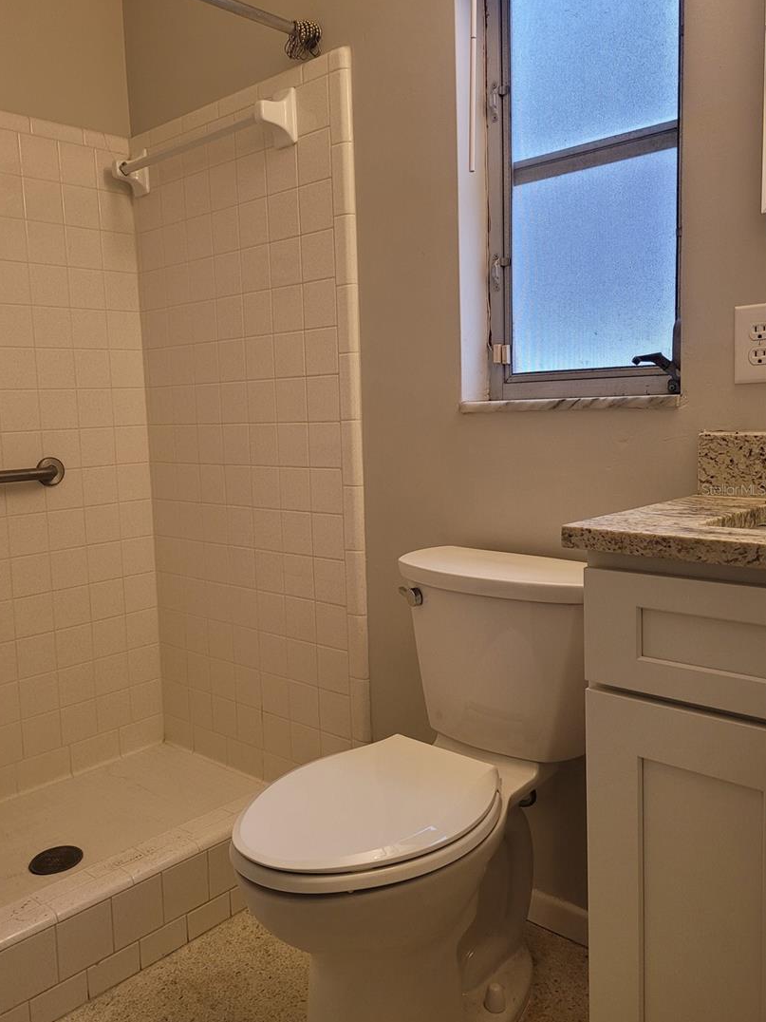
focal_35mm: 29
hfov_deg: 48.1
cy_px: 489
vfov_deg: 61.6
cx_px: 342
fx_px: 856
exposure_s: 1/120
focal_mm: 5.4
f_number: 1.8
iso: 125
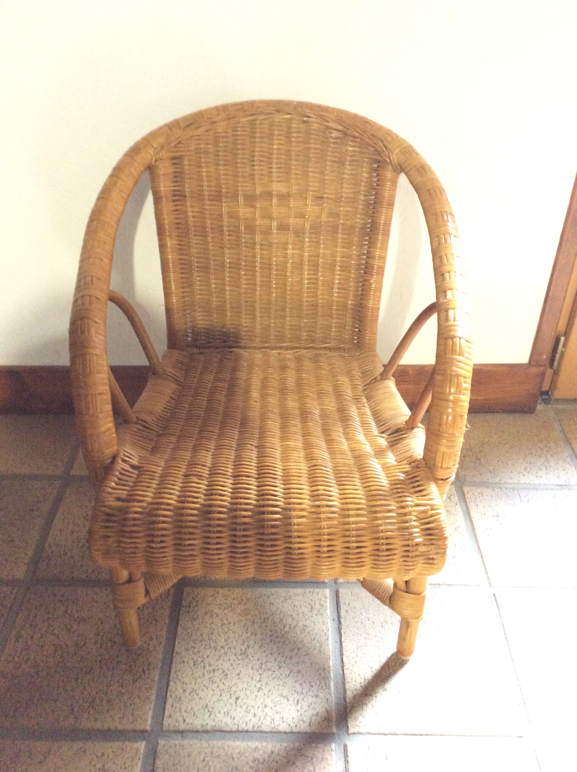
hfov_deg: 44.1
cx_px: 288
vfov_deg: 56.9
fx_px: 713
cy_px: 386
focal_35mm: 32
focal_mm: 3.3
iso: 320
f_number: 2.4
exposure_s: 1/20
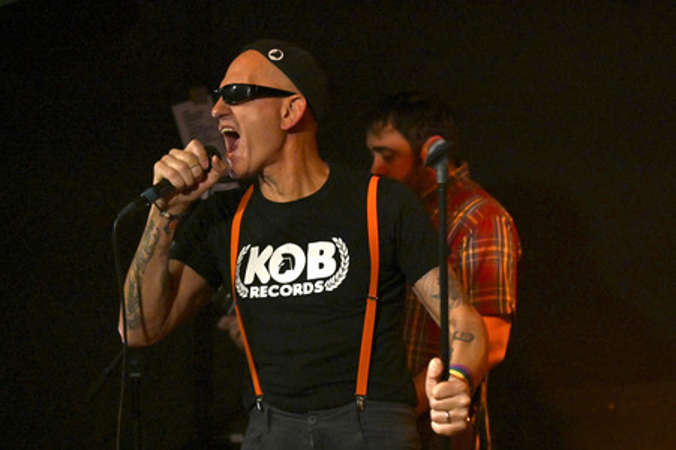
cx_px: 338
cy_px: 225
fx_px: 1464
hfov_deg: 26.0
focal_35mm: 78
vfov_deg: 17.5
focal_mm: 78
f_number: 2.8
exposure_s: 1/320
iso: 6400
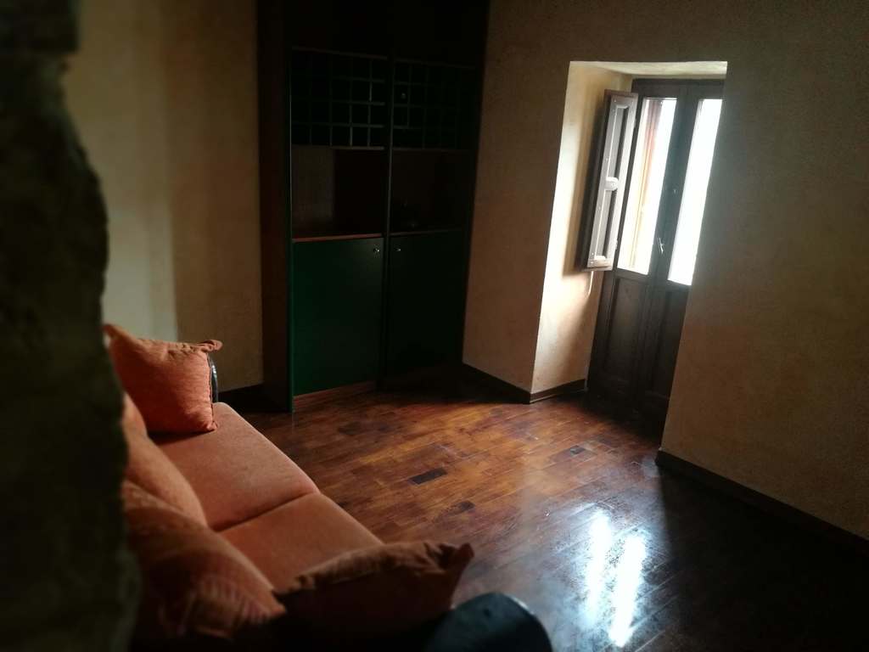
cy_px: 326
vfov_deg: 51.4
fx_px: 678
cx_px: 434
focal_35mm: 27
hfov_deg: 65.3
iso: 320
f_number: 4
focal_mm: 4.5
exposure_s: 1/24
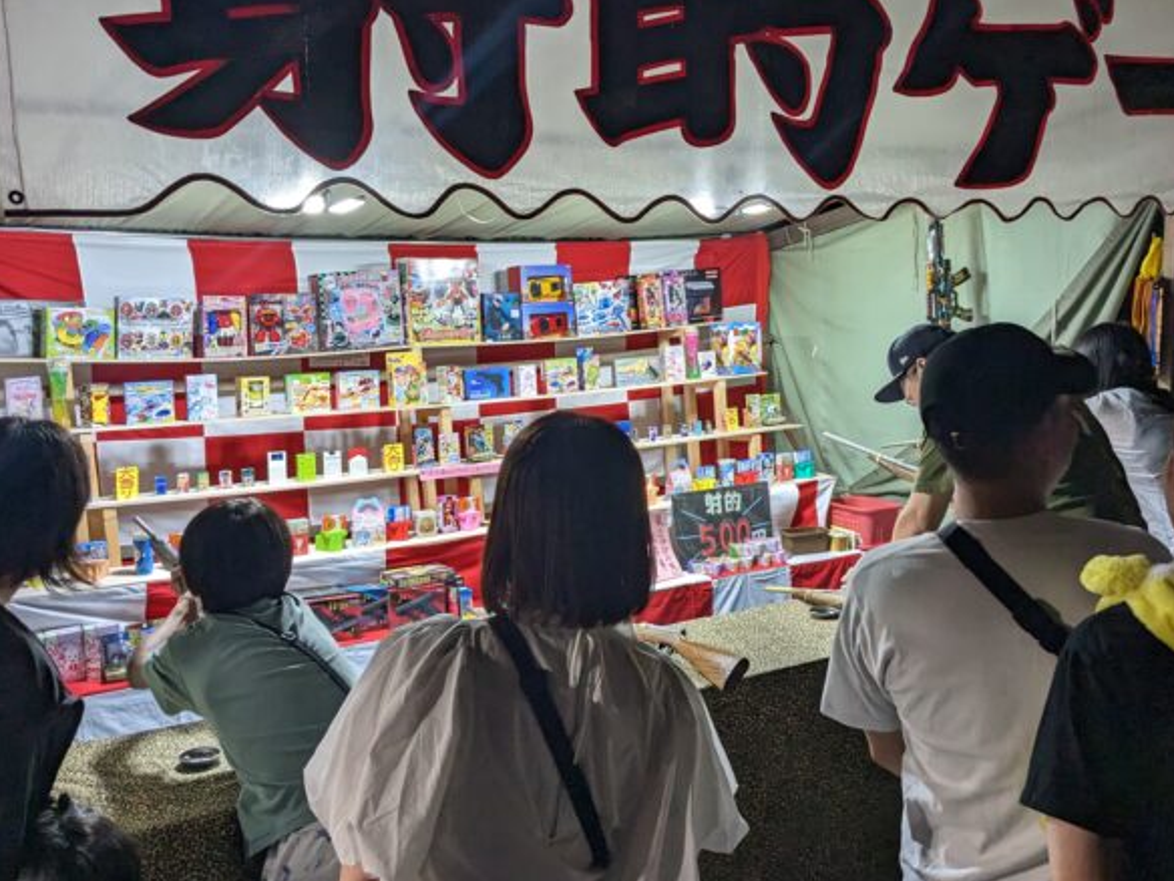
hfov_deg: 50.1
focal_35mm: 37
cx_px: 605
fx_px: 1255
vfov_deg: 38.6
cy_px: 390
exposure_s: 1/120
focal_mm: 4.38
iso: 123
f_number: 1.73
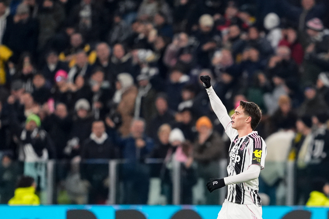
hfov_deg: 5.2
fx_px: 3656
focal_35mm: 400
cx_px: 164
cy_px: 110
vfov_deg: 3.4
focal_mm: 400
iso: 2000
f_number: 2.8
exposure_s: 1/1600
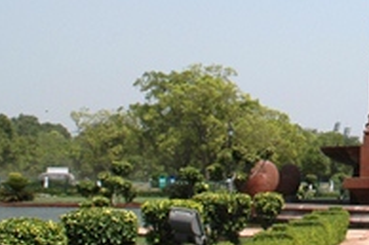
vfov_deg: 10.9
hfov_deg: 15.9
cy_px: -23
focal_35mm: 124
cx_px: 453
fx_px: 1266
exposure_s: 1/400
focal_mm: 25
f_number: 11
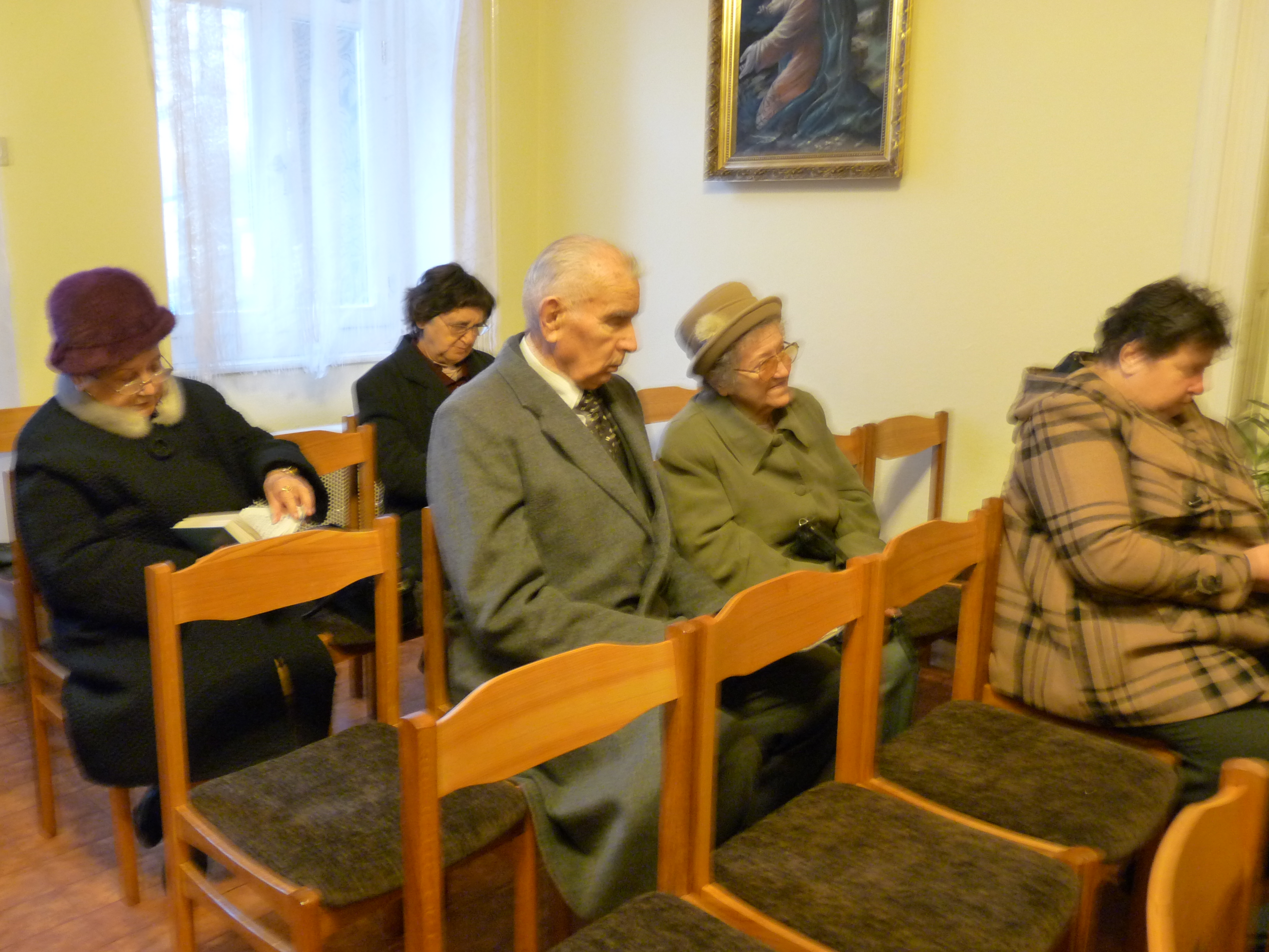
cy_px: 476
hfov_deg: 61.7
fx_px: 1063
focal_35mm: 29
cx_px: 634
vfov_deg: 48.2
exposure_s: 1/8
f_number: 2.8
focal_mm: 5.2
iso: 400
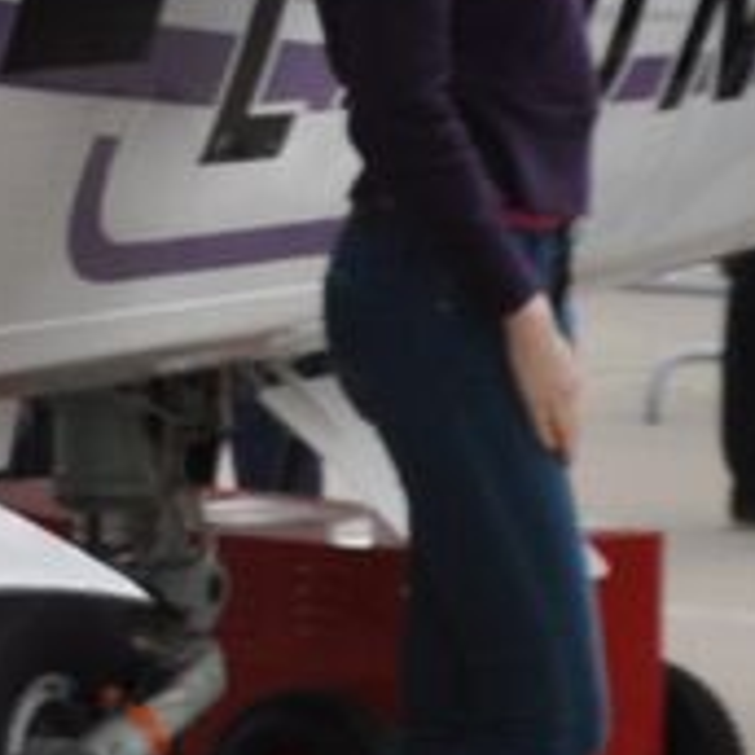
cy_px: -518
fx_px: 9328
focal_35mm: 378
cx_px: -1993
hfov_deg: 4.4
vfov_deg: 4.6
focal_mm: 40
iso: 200
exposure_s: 1/200
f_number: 8
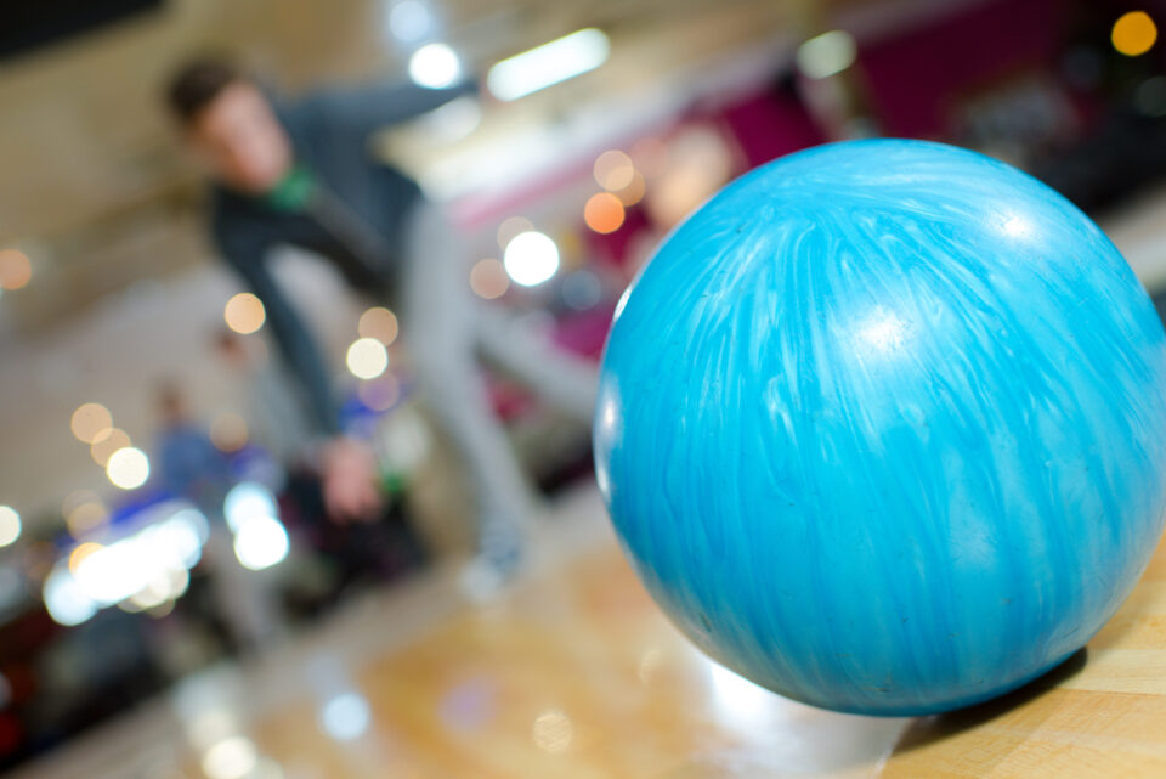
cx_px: 583
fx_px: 1134
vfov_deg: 37.9
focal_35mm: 35
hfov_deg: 54.4
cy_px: 390
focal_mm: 35
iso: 250
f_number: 2.8
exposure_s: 1/60
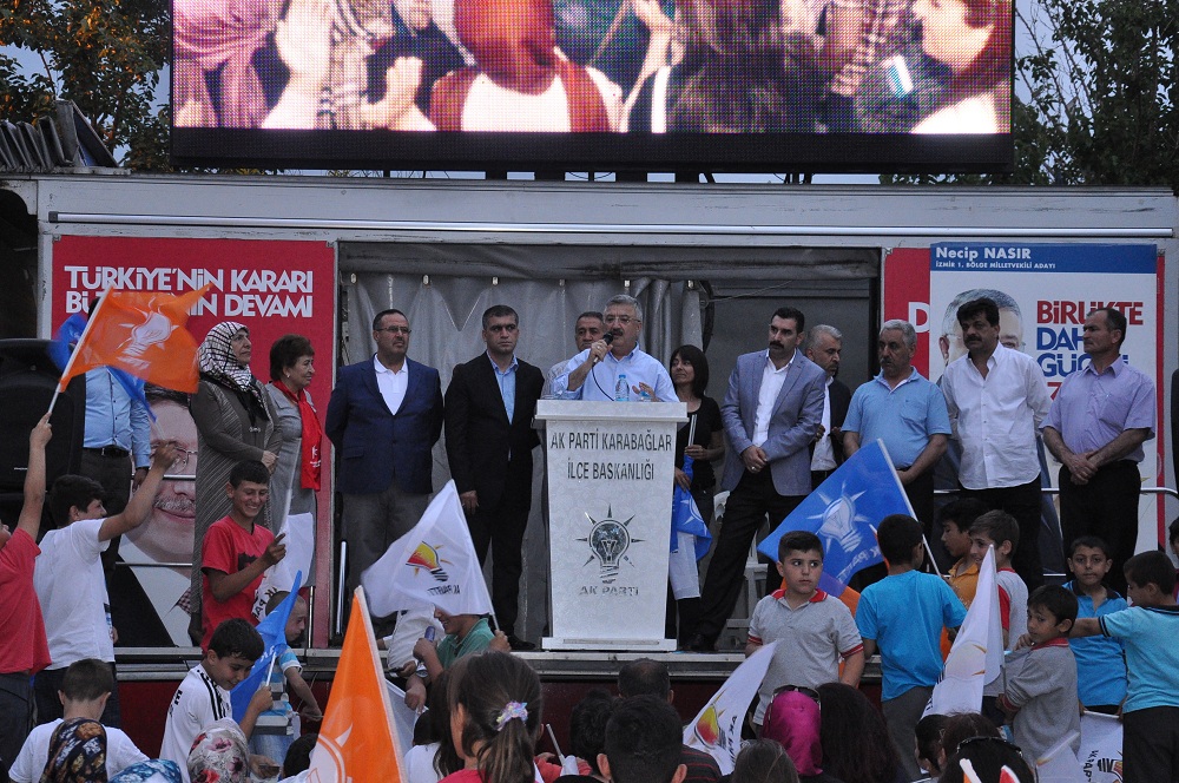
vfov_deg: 18.9
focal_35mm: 72
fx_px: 2355
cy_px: 392
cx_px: 590
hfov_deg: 28.1
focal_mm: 48
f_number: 7.1
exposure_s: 1/60
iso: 2000
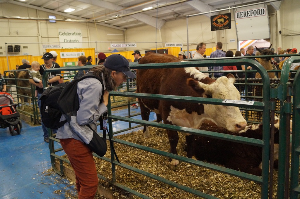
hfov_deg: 62.0
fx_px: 250
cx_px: 150
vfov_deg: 43.5
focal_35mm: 30
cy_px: 100
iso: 2500
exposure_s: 1/160
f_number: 4
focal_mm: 20
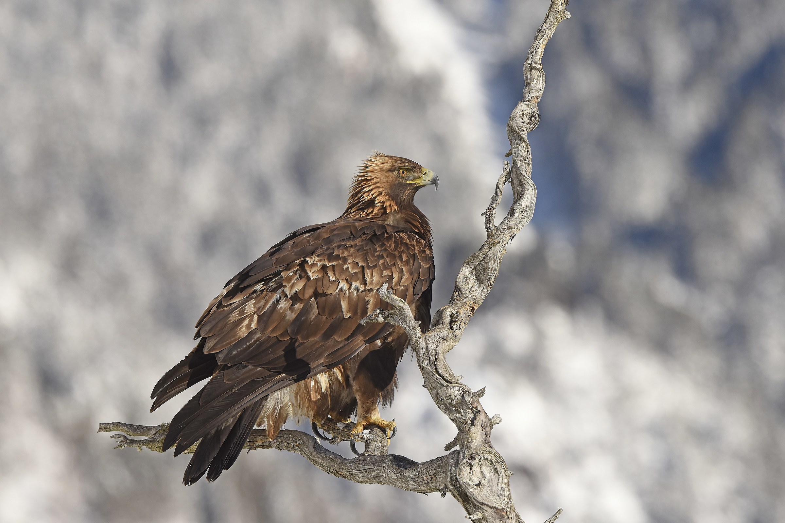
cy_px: 262
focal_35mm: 500
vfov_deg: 2.8
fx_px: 10904
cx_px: 392
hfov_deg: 4.1
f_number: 6.3
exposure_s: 1/1600
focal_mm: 500
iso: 640
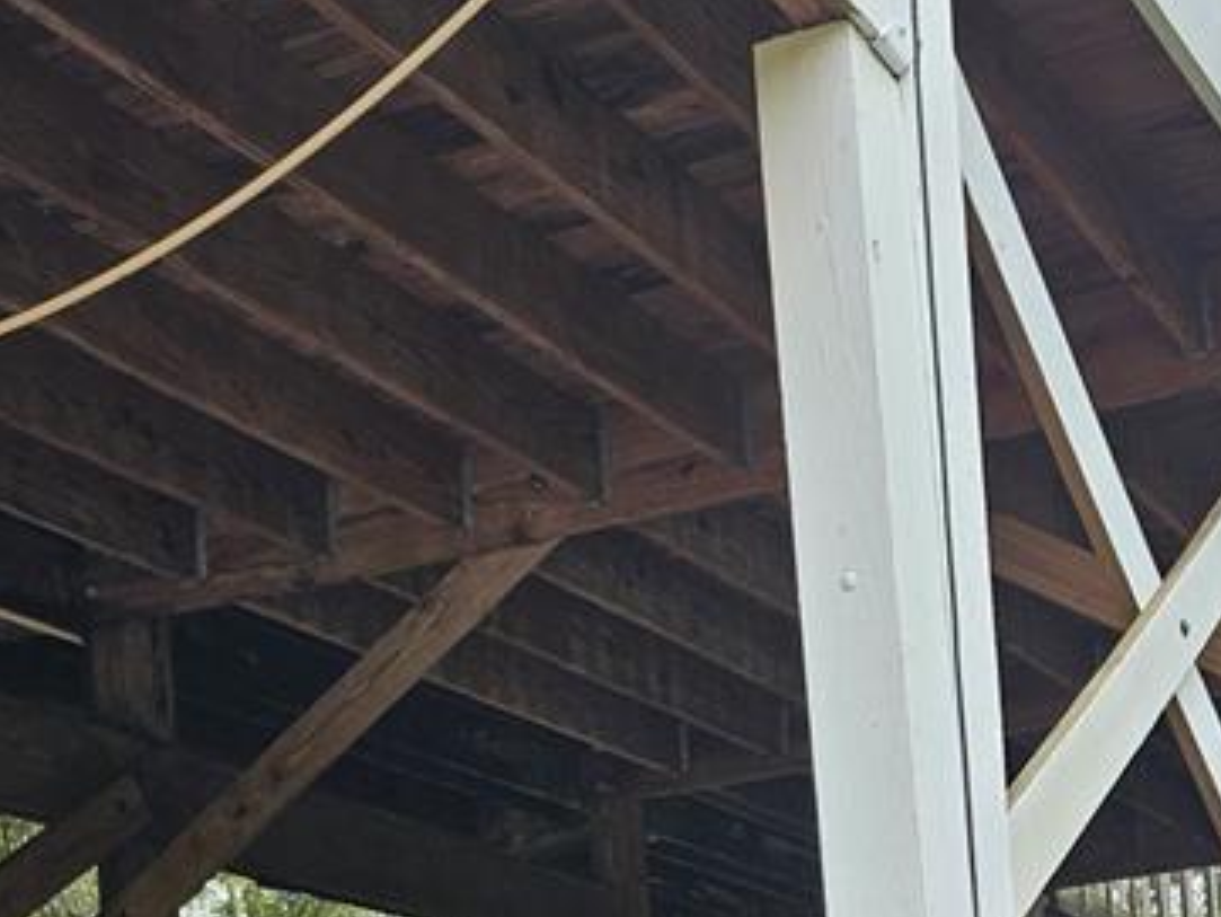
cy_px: 1161
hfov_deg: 26.6
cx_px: 1289
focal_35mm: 68
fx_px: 2399
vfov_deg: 20.0
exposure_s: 1/603
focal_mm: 5
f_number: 1.8
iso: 50
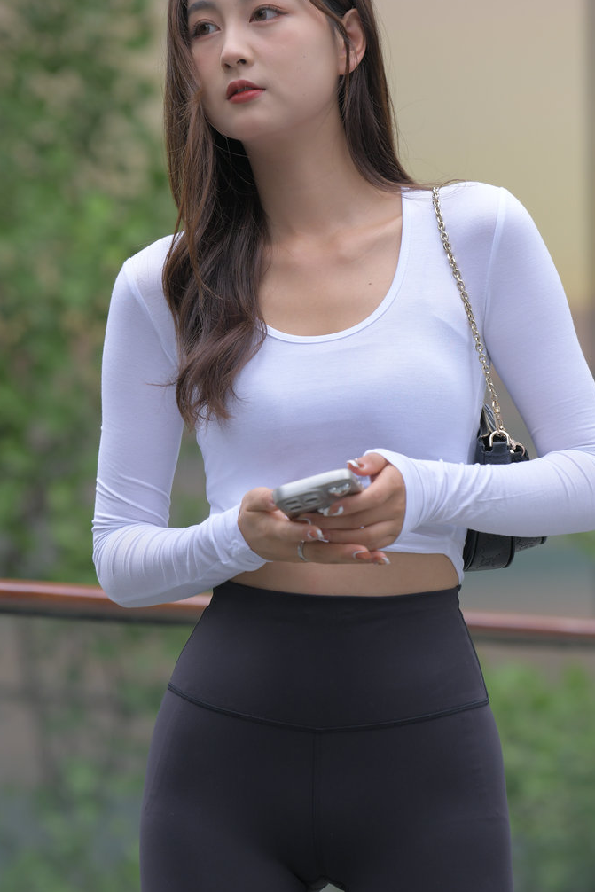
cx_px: 275
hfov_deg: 5.4
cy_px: 423
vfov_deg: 8.1
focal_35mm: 255
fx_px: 6319
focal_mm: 190
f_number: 4
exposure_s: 1/640
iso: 450
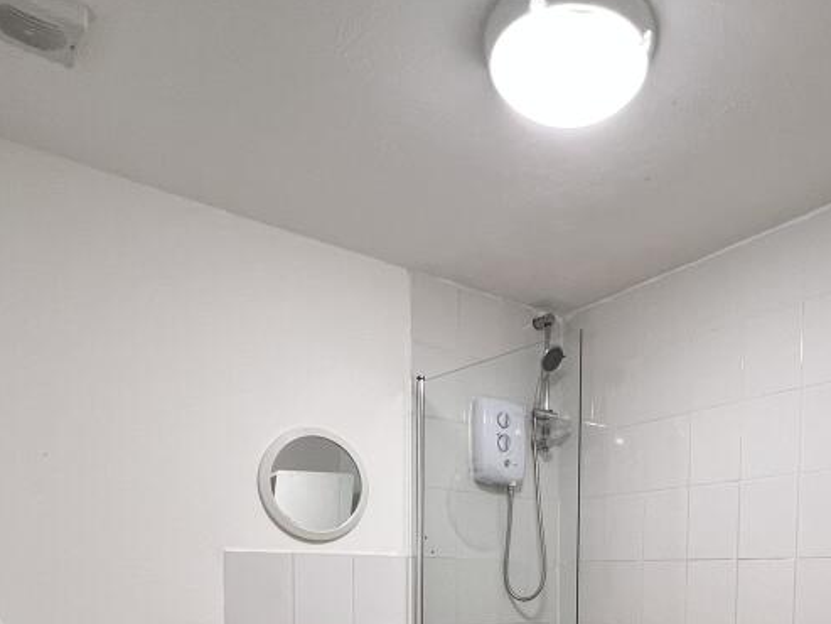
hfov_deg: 64.0
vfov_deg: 44.4
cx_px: 536
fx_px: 648
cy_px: 612
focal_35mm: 27
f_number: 1.8
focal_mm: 1.57
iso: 200
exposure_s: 1/50
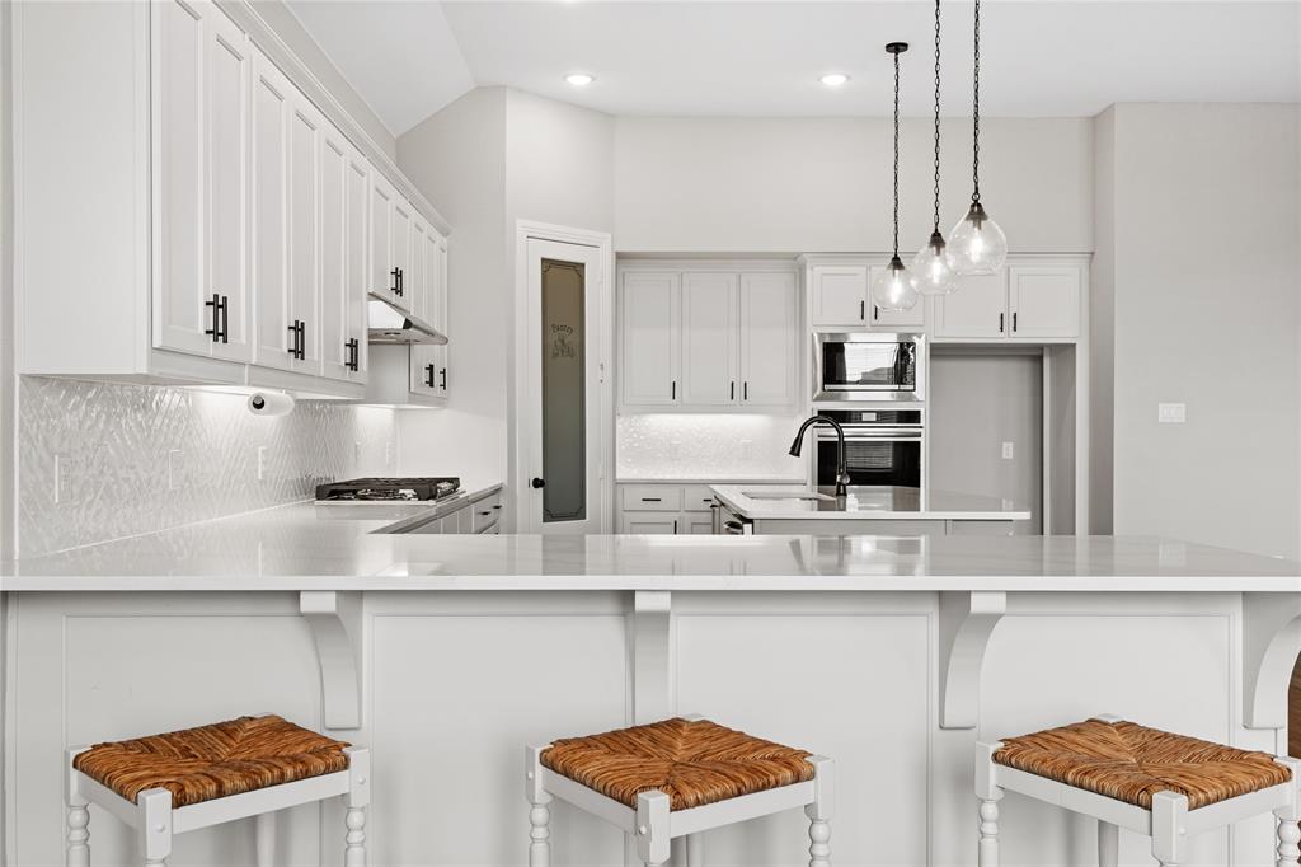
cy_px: 434
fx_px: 1120
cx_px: 650
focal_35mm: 31
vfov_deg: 42.3
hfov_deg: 60.3
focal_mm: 31
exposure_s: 1/8
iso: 320
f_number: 9
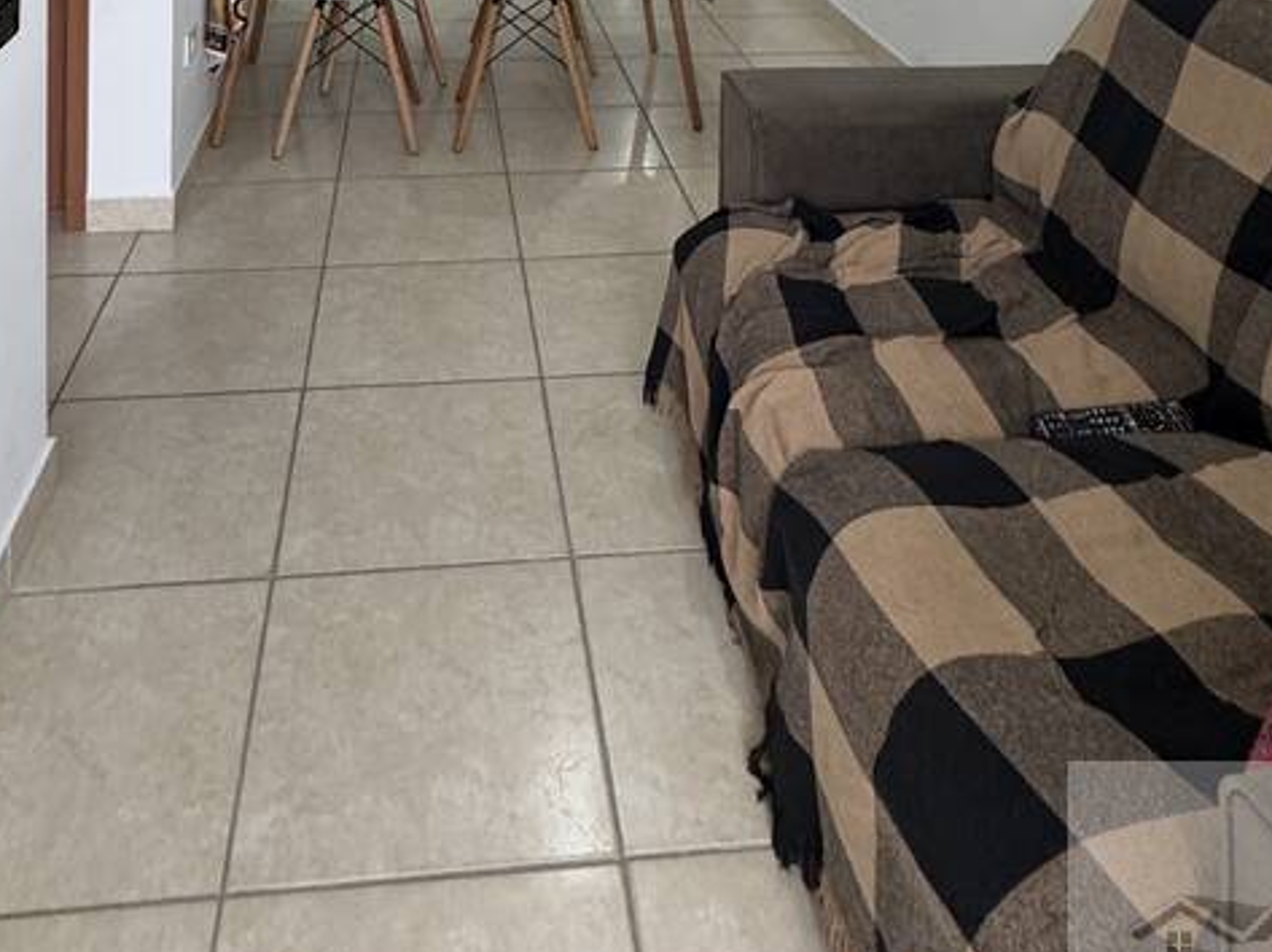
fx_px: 1175
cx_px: 541
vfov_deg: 32.2
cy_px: -312
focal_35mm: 32
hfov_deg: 56.6
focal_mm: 2.22
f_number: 2.2
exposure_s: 1/120
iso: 250
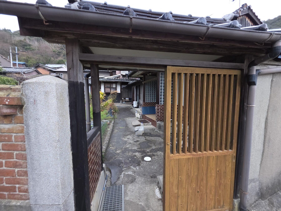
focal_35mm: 13
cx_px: 140
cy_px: 106
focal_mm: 2.2
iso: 20
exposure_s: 1/50
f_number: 1.9
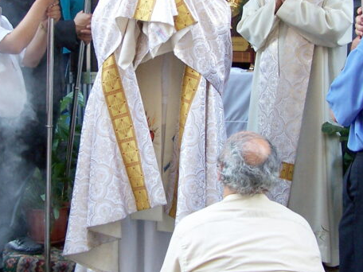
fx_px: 839
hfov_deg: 24.4
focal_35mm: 80
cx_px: 154
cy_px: 91
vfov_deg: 18.4
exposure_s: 1/30
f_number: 2.8
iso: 140
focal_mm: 6.3
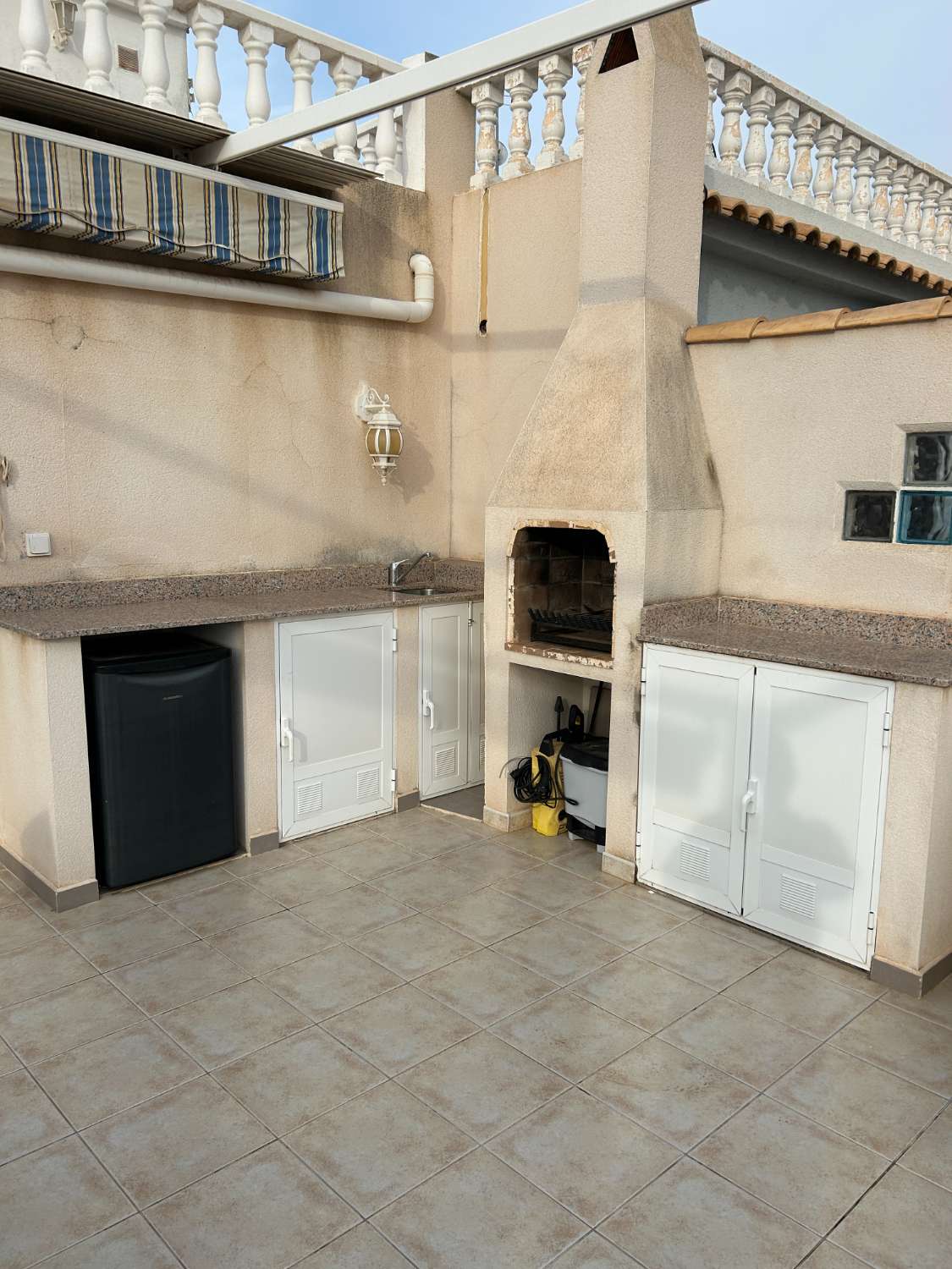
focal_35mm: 26
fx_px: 953
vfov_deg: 67.3
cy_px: 634
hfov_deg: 53.1
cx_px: 476
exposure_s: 1/2632
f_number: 1.5
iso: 50
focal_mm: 5.7
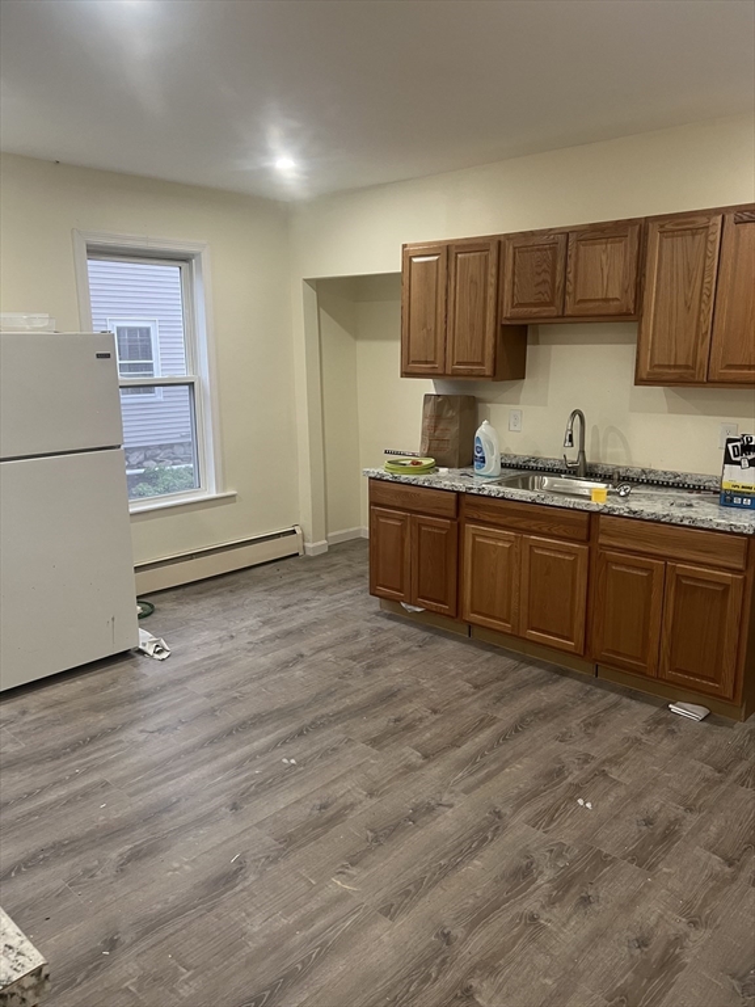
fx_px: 756
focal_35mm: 26
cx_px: 378
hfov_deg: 53.1
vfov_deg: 67.3
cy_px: 504
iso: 125
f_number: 1.5
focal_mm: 5.7
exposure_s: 1/60
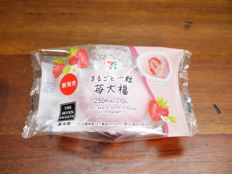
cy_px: 87
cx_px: 116
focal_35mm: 64
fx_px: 429
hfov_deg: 30.3
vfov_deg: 22.9
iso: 250
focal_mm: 32
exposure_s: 1/80
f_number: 5.6
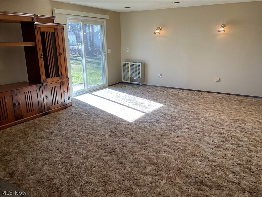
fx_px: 219
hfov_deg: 61.7
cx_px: 131
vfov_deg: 48.2
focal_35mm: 29
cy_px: 98
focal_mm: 3
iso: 40
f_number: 1.8
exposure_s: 1/120
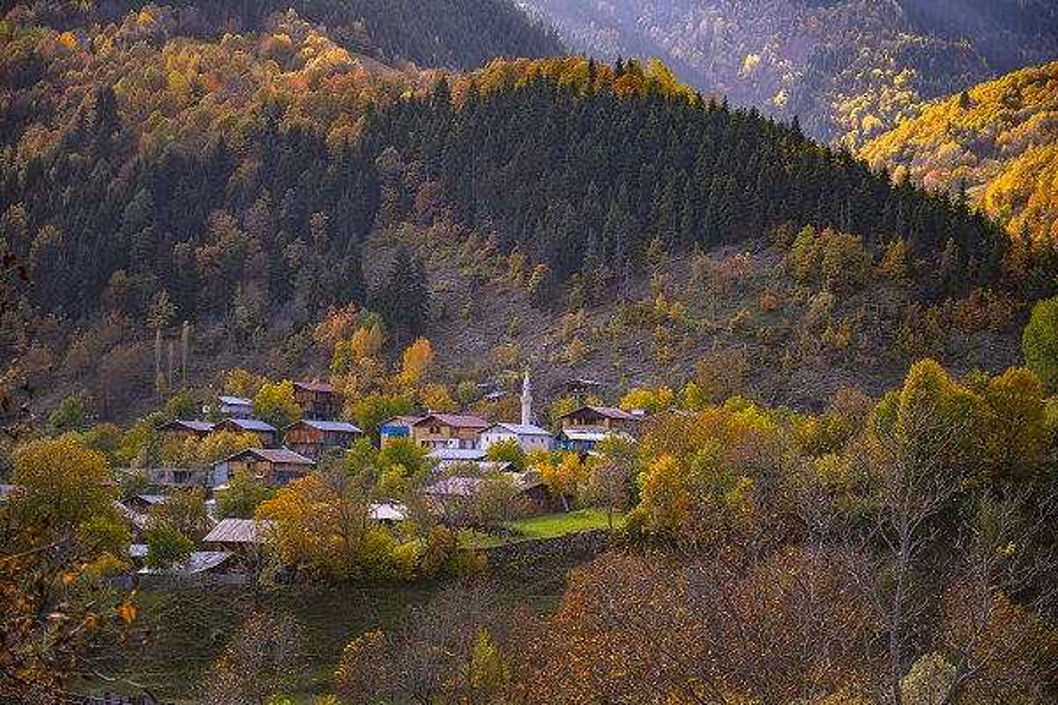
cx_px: 529
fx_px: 2057
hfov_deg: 28.8
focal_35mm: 70
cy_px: 352
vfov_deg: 19.5
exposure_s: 1/200
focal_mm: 70
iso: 31
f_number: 2.8
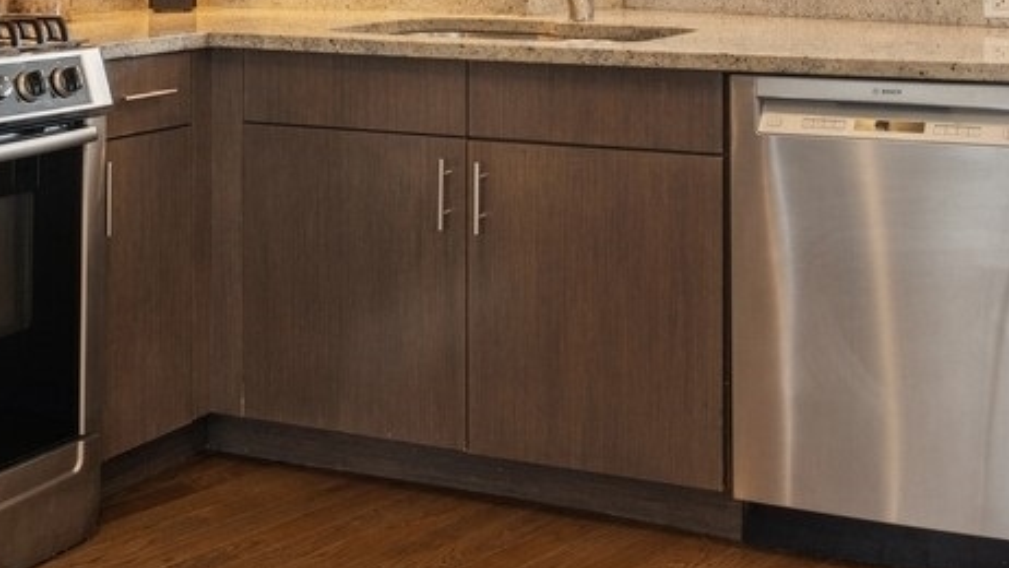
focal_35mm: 58
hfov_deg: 35.4
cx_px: 734
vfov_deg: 19.7
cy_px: -74
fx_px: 1552
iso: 320
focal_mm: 16
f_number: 8
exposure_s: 1/30
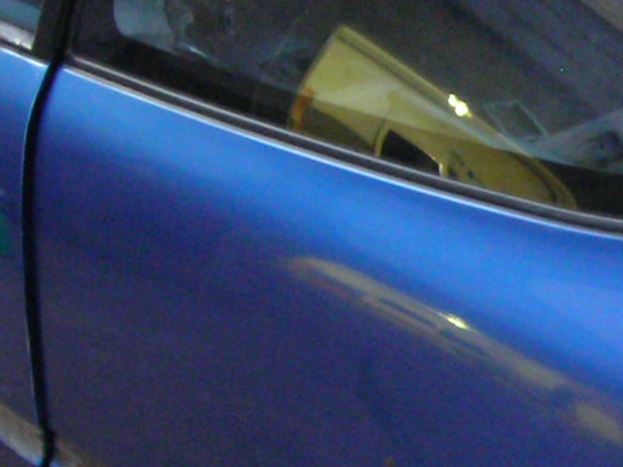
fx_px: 2699
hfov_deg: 12.7
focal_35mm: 150
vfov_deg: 9.9
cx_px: 828
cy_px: 310
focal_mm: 6.3
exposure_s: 1/3.2
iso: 200
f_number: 3.2
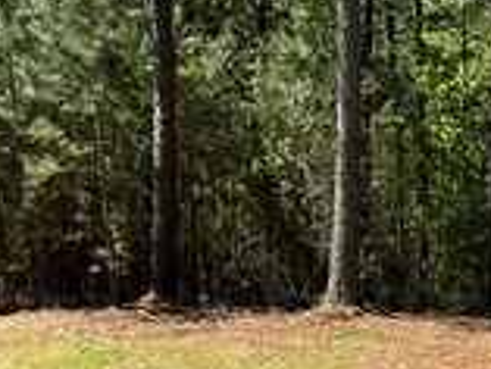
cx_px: 785
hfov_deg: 16.5
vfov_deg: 13.6
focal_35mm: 106
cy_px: 428
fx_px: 1505
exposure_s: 1/2165
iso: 50
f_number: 1.5
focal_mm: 5.7
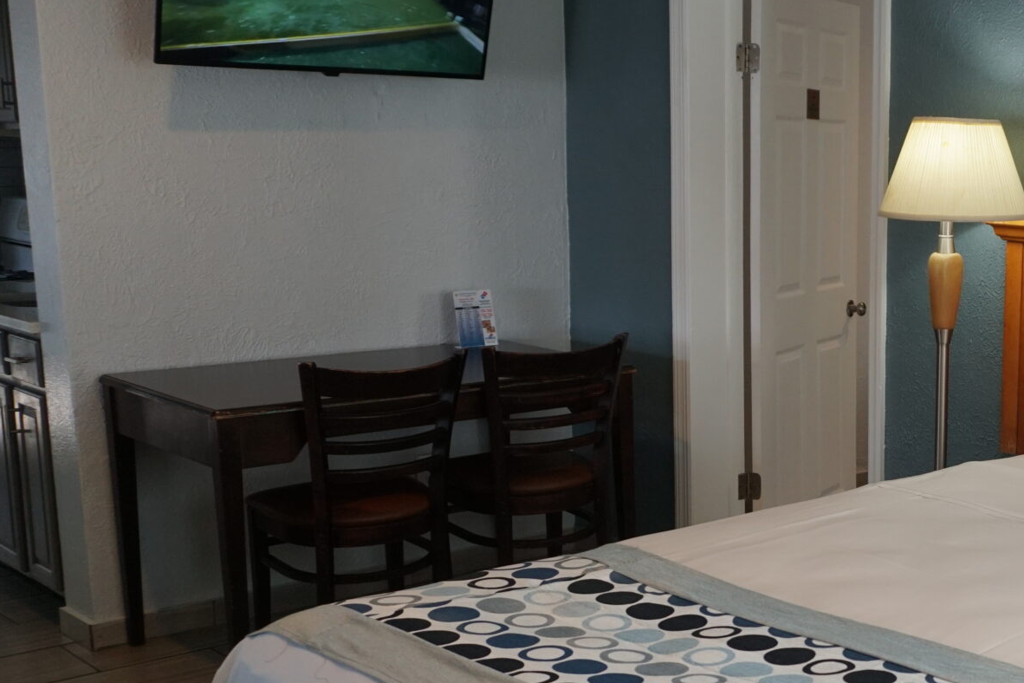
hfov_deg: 34.0
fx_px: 1479
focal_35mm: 52
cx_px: 1079
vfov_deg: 25.9
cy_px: 437
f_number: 4
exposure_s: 1/160
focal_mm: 16
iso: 640
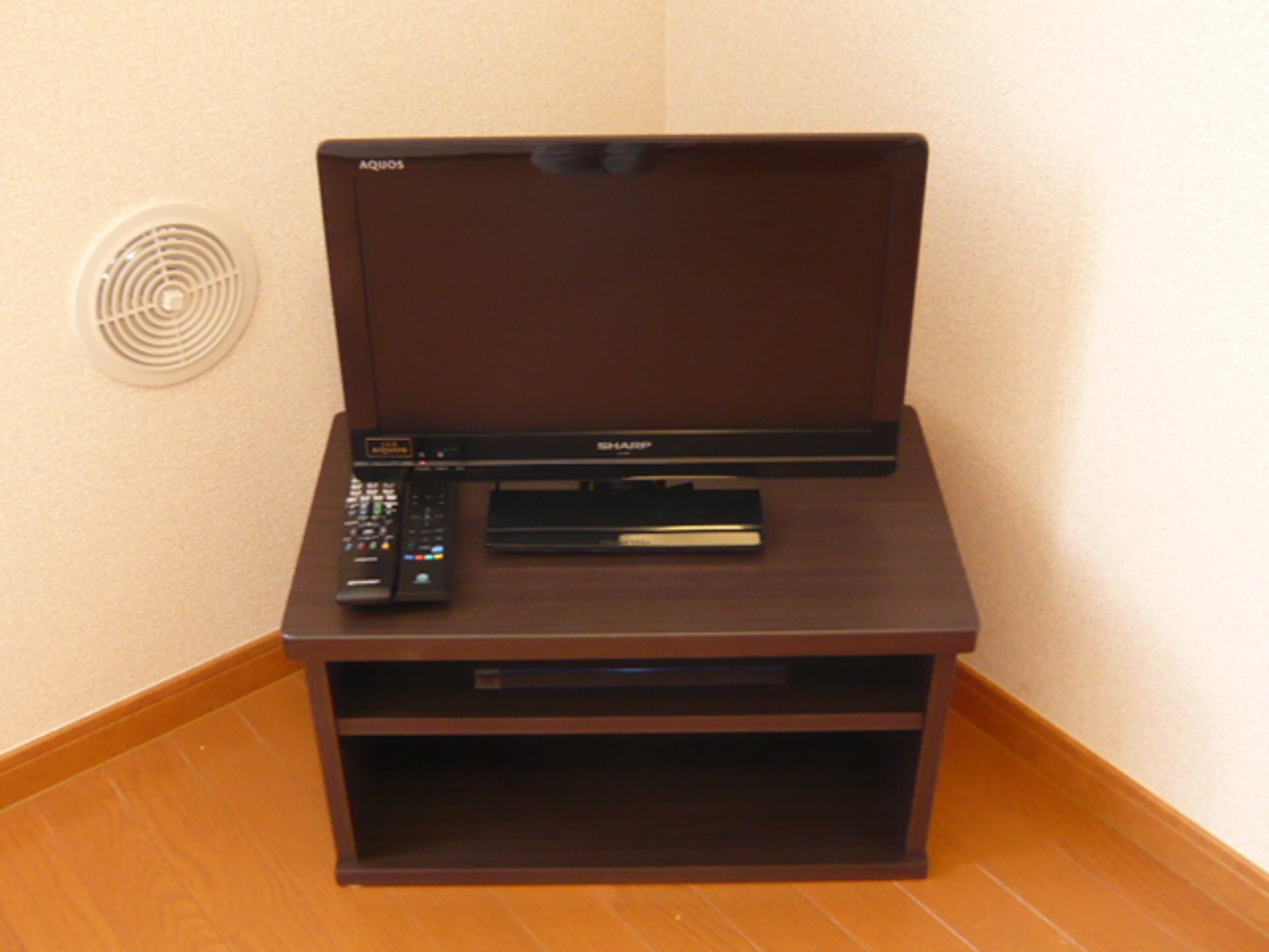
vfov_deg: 35.1
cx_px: 634
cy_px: 476
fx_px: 1503
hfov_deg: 45.8
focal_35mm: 41
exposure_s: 1/8
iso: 200
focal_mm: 4.6
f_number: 2.8
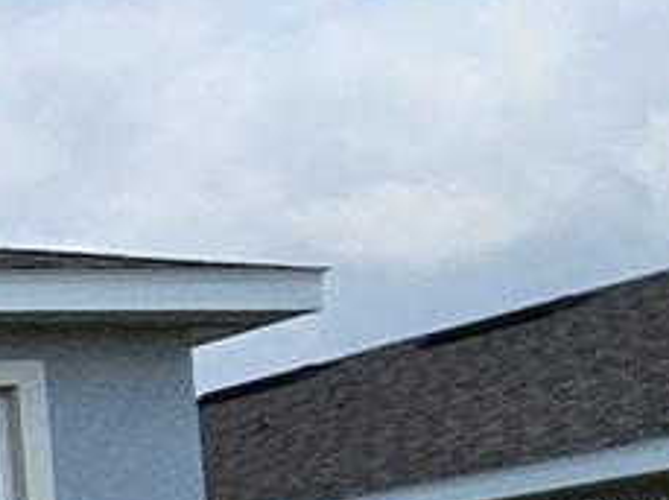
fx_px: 1756
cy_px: 520
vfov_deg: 15.8
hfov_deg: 10.6
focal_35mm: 91
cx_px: -1484
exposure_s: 1/5158
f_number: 2.2
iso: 50
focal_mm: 2.2
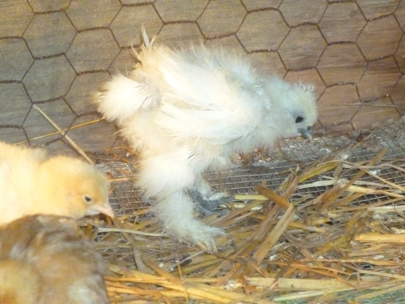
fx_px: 2047
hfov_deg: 11.3
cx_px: 202
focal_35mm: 175
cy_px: 152
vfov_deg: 8.5
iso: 1000
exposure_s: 1/60
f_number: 6.5
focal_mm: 20
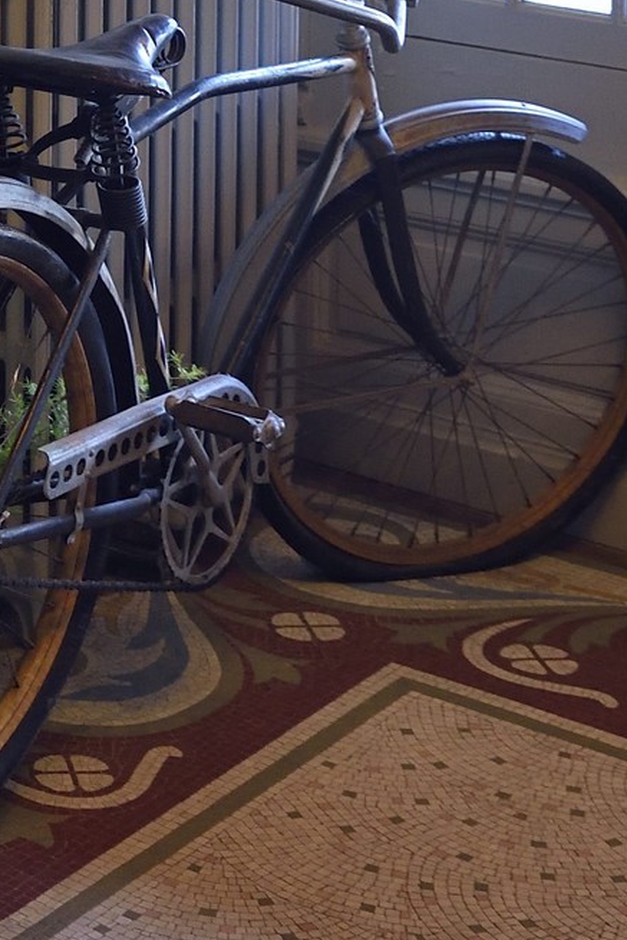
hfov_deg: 11.8
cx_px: -359
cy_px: -568
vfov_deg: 16.5
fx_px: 2872
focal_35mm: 110
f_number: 5.6
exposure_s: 1/30
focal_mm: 30
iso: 1600
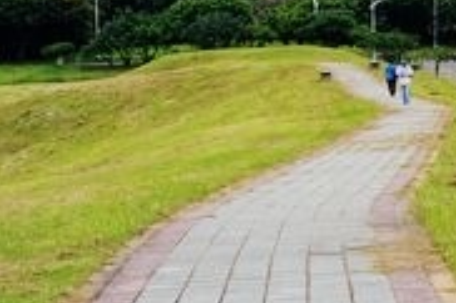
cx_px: 727
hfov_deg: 16.4
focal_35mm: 111
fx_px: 1405
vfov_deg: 12.2
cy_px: 26
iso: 125
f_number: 4
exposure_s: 1/125
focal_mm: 11.45
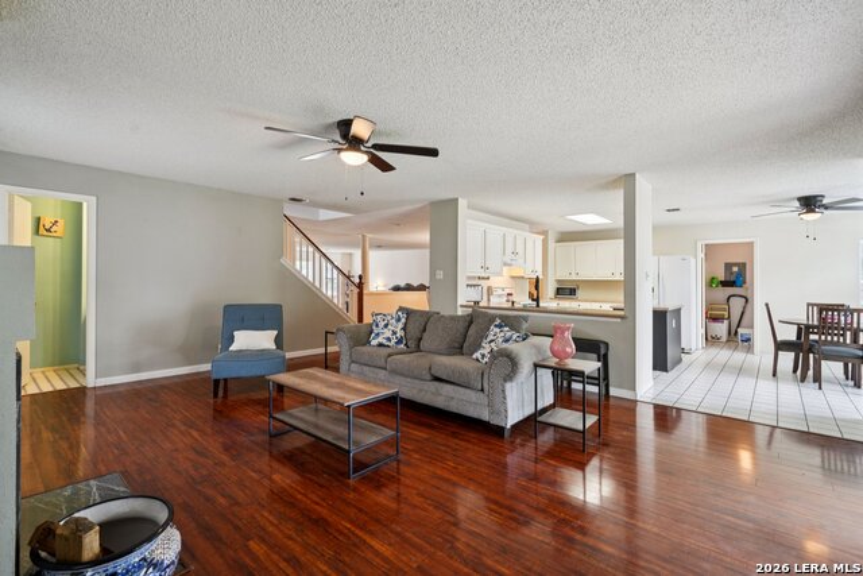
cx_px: 432
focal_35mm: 16
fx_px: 384
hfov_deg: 96.7
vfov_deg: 73.8
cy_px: 288
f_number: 8
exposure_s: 1/8
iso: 400
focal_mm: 16
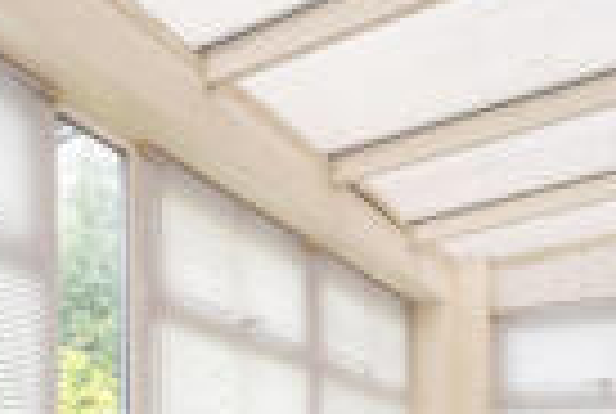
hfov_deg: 38.0
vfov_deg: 23.5
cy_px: 515
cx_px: 247
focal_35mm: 52
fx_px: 892
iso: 250
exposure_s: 1/30
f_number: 7.1
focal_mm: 10
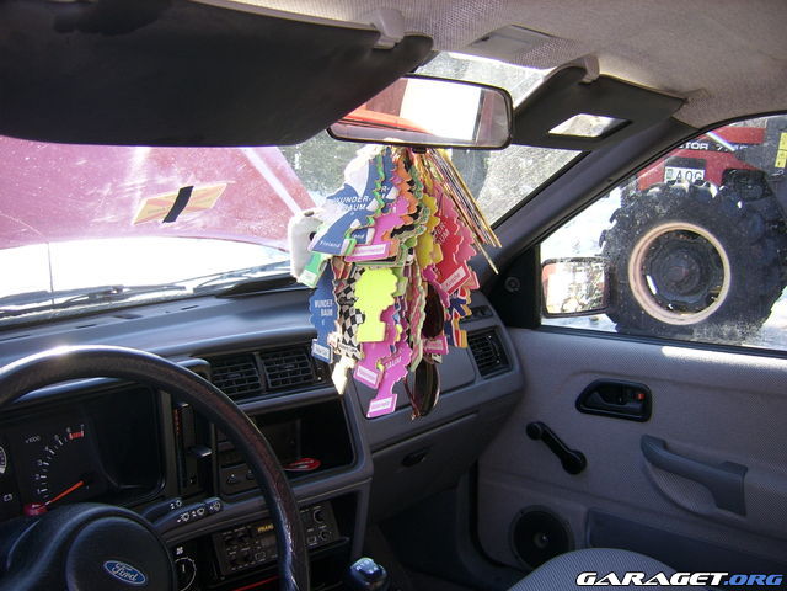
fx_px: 796
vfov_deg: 40.7
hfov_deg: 52.6
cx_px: 394
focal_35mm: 35
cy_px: 296
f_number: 2.8
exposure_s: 1/92
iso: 100
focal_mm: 5.95
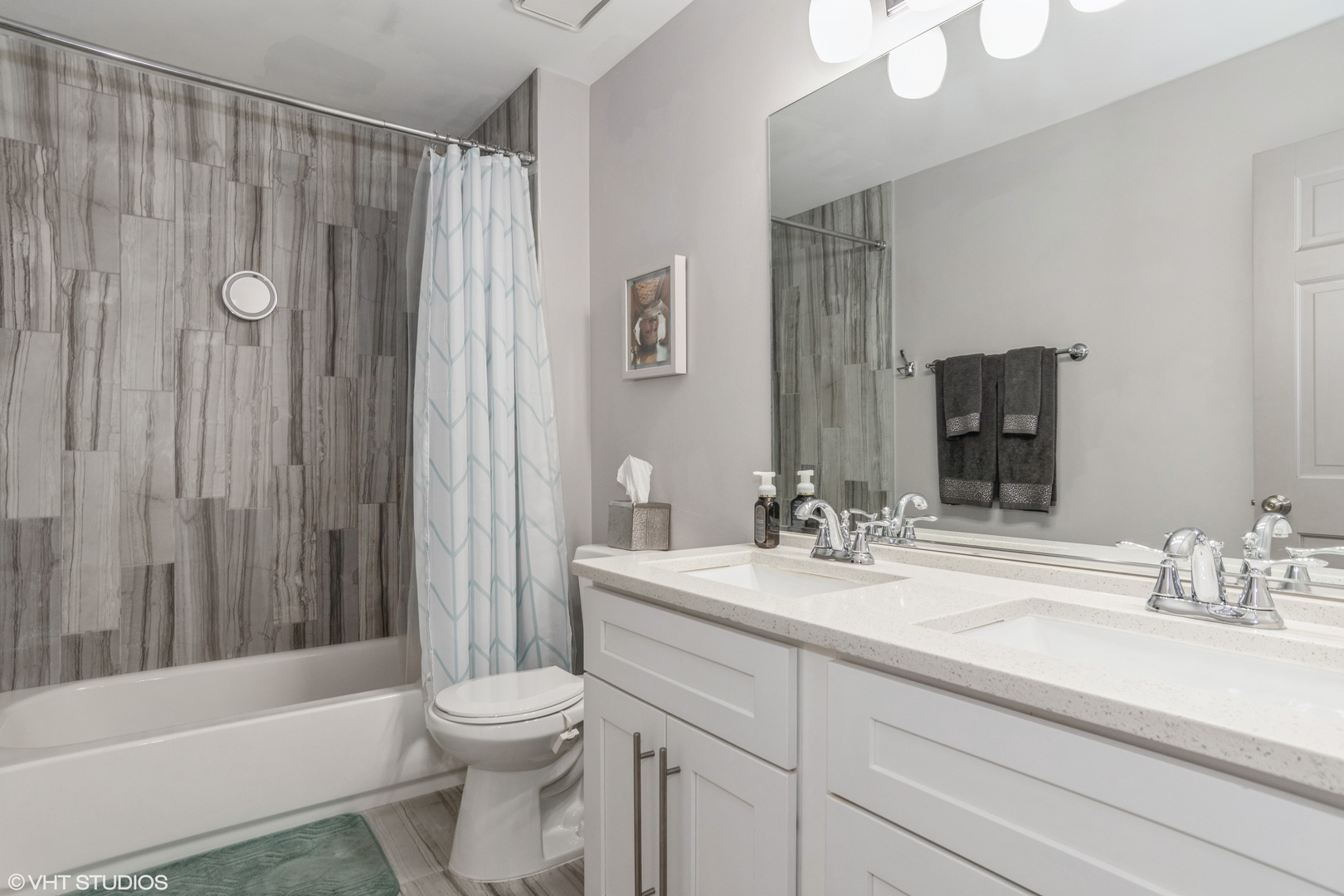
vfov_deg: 67.4
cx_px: 672
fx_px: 672
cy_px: 448
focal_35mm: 18
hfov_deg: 90.0
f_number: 8
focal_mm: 12
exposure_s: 1/13
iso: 200
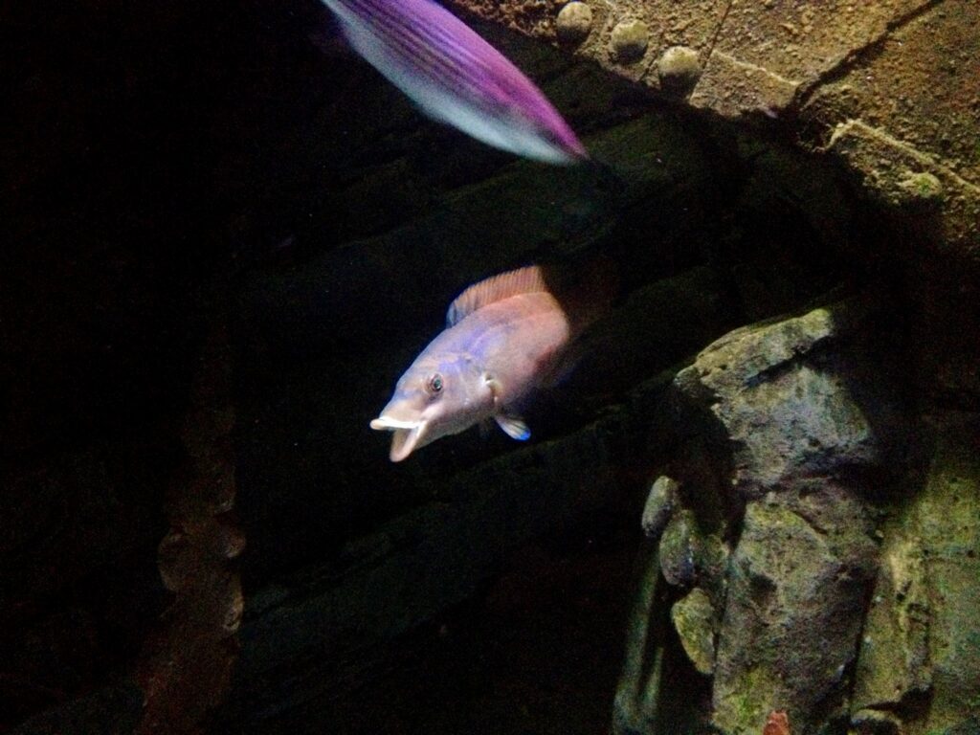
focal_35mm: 35
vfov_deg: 40.7
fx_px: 991
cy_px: 368
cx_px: 490
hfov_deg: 52.6
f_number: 2.4
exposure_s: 1/15
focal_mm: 4.28
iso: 800
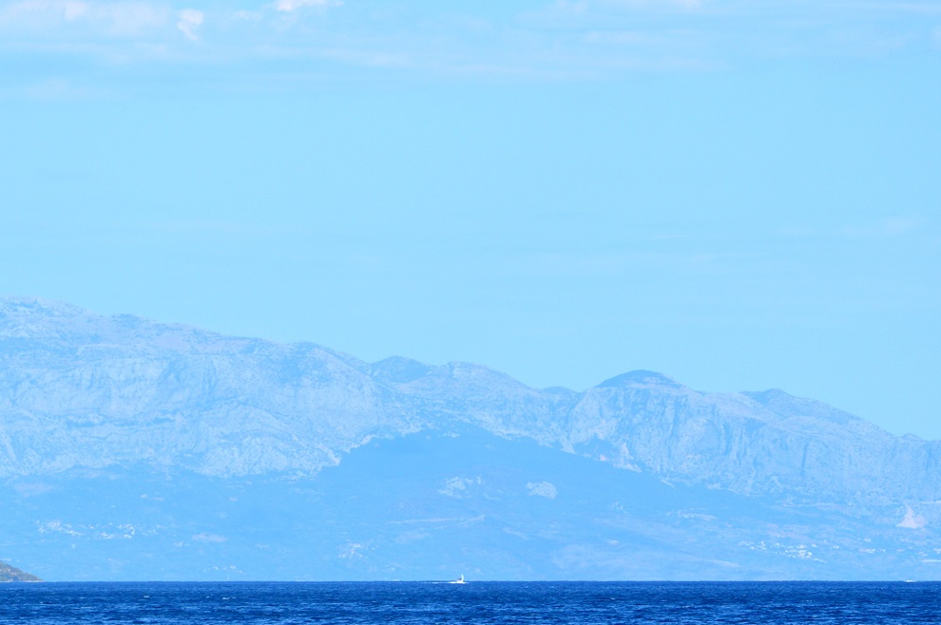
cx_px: 112
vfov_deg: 4.2
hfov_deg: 6.4
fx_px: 8435
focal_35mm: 323
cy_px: 483
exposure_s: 1/250
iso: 100
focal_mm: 105
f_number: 8
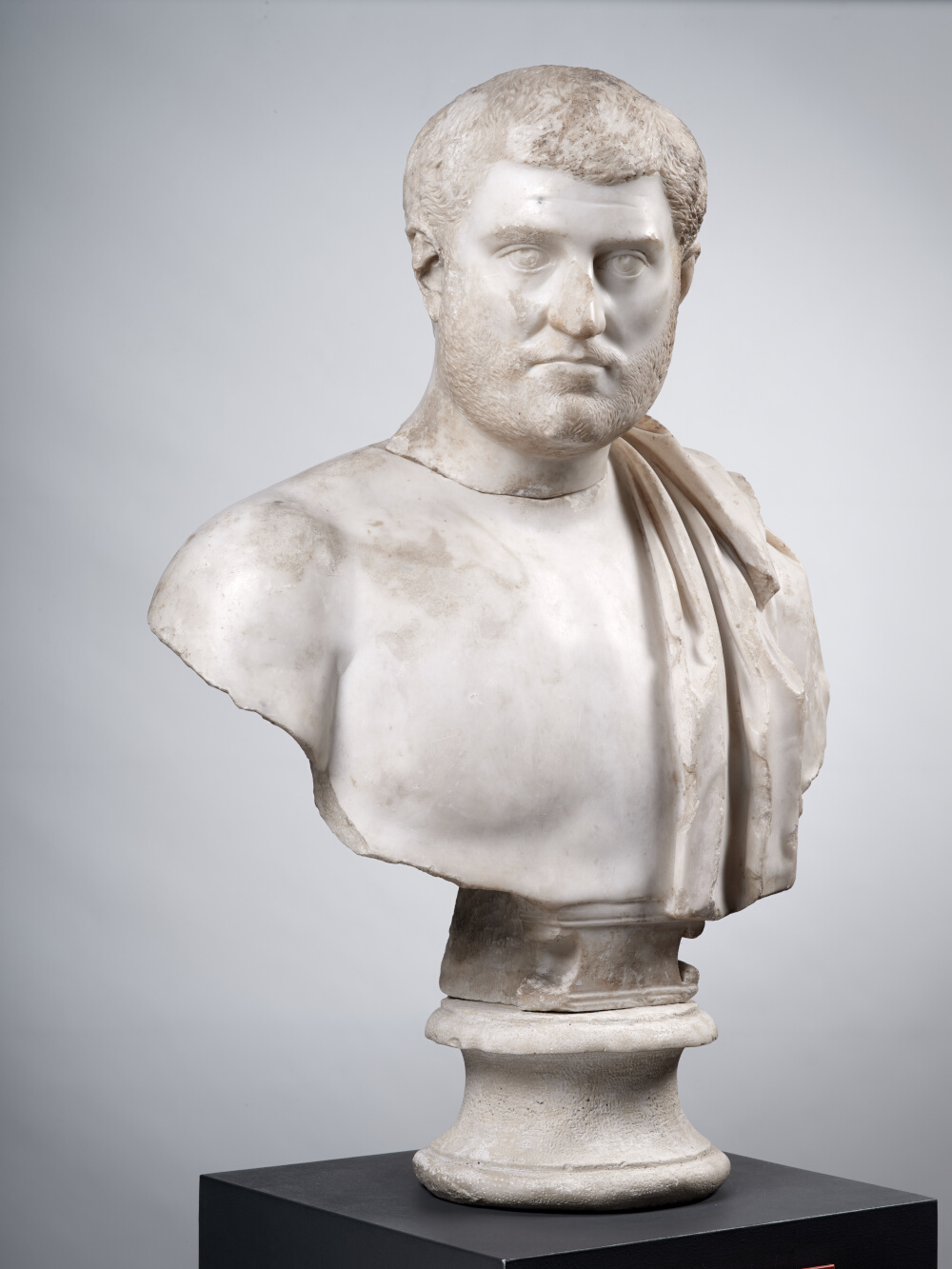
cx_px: 476
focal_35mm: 63
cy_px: 634
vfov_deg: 30.7
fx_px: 2310
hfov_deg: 23.3
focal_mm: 80
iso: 200
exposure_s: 1/125
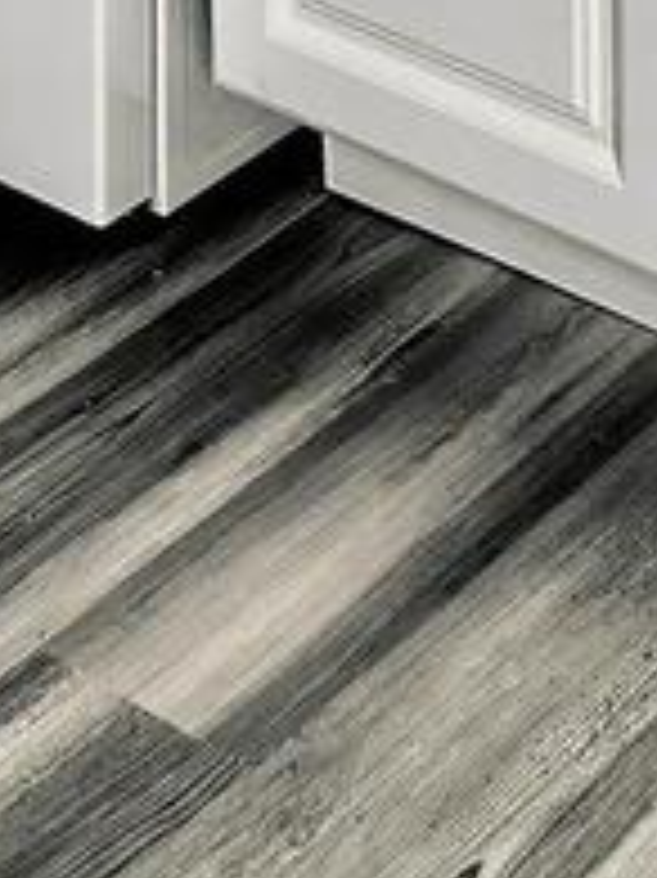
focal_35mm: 144
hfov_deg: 10.2
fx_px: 3648
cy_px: -1477
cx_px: 684
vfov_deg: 10.8
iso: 40
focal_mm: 5.7
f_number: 1.5
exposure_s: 1/120
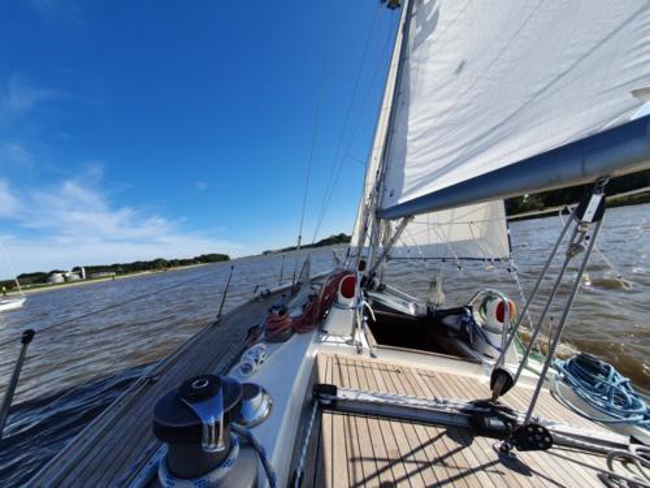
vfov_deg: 89.9
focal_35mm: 13
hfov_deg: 106.2
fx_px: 244
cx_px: 325
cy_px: 244
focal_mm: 1.8
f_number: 2.2
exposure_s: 1/1212
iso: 50
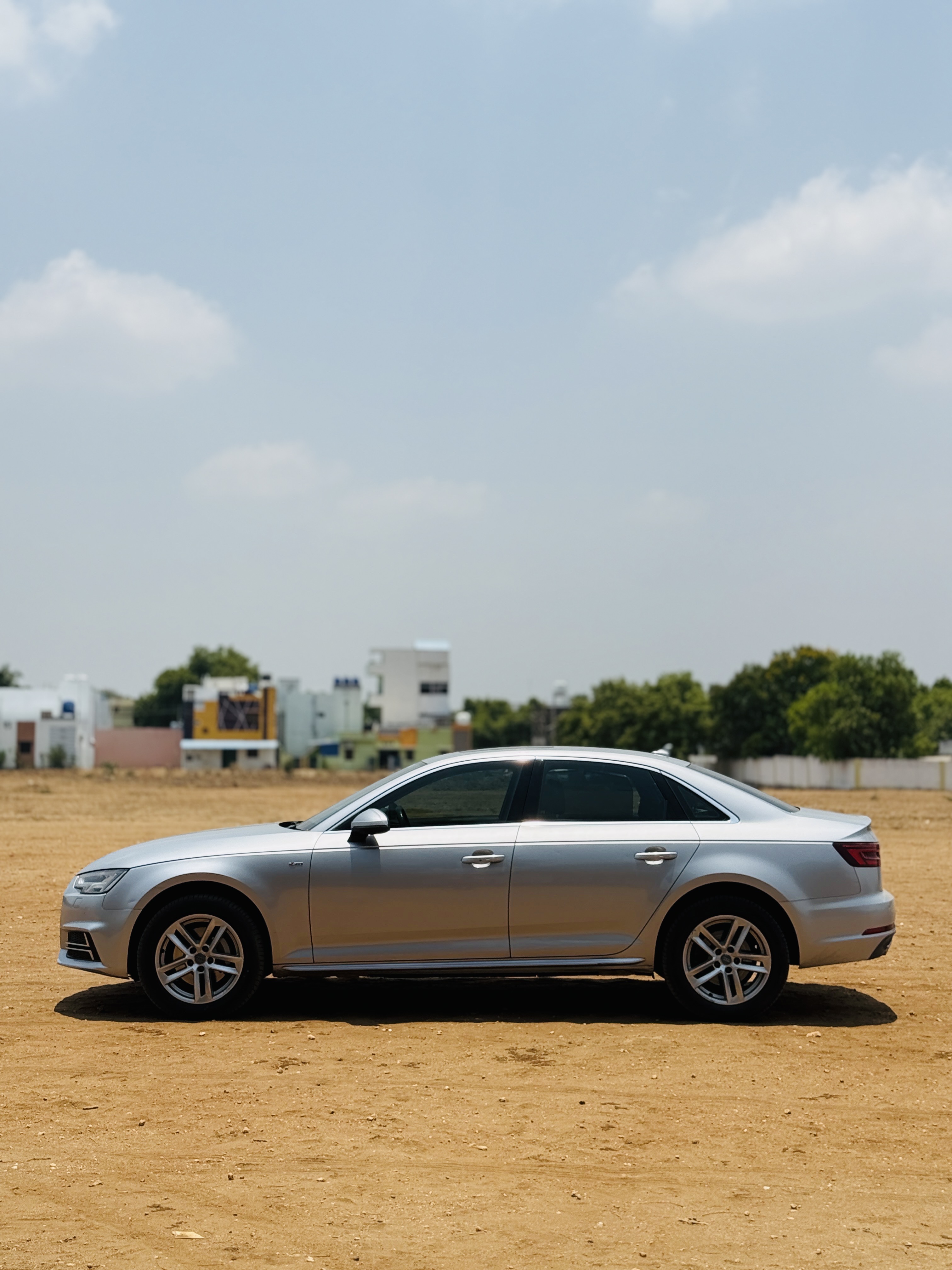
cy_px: 635
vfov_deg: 39.7
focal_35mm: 48
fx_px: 1760
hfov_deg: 30.3
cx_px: 476
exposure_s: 1/7874
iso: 100
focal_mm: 6.76
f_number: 1.78
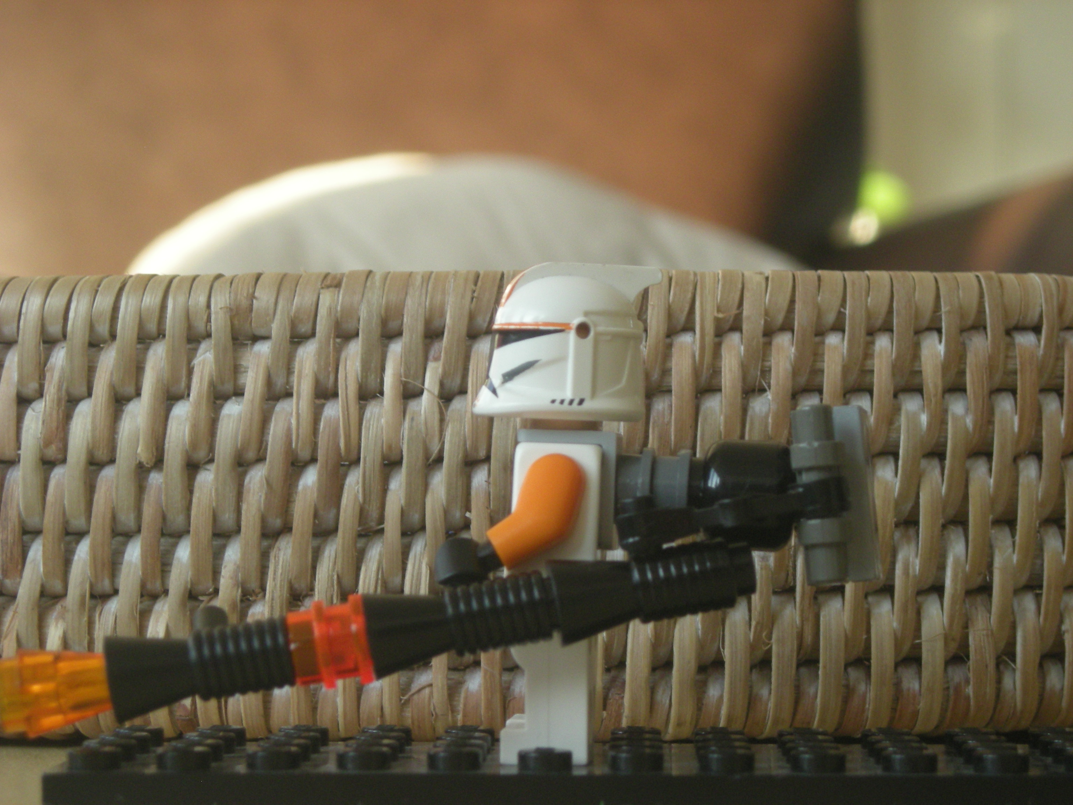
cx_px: 536
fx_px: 3255
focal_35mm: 105
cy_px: 402
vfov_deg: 14.1
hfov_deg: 18.7
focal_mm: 17.1
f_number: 4.7
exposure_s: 1/61
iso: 163
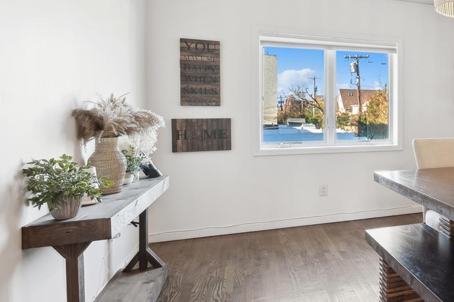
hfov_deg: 44.5
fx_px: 428
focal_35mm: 34
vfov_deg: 38.8
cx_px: 484
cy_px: 134
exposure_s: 1/13
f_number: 14
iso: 640
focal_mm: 15
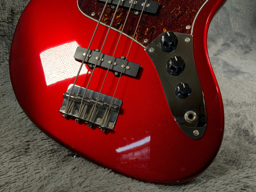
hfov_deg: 61.7
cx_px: 128
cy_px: 96
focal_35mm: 29
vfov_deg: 48.2
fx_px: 214
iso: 25
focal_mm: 3
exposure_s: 1/104
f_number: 1.8
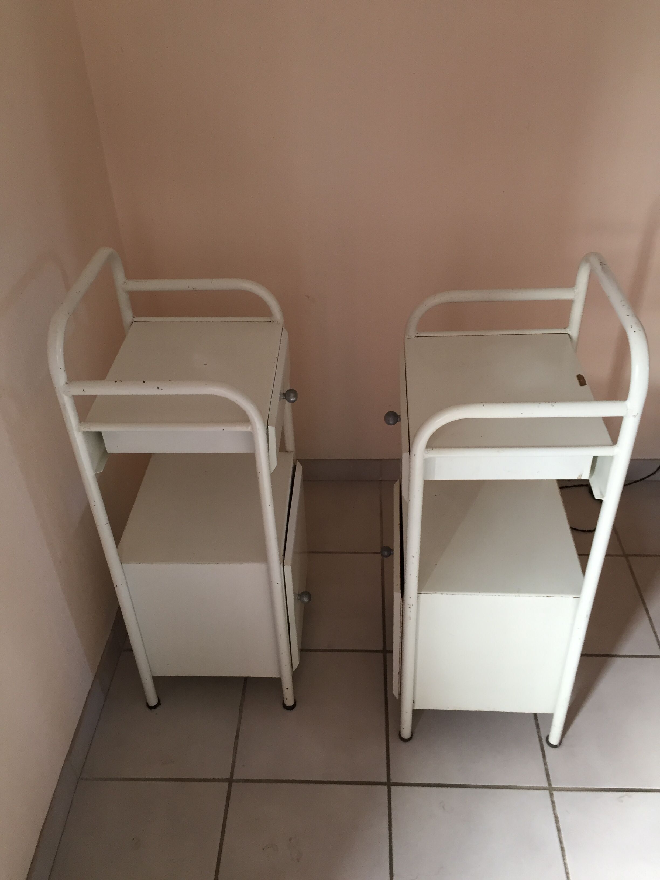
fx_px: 737
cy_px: 440
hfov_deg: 48.2
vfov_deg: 61.7
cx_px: 330
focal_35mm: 29
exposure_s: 1/33
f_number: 2.2
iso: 80
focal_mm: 4.15
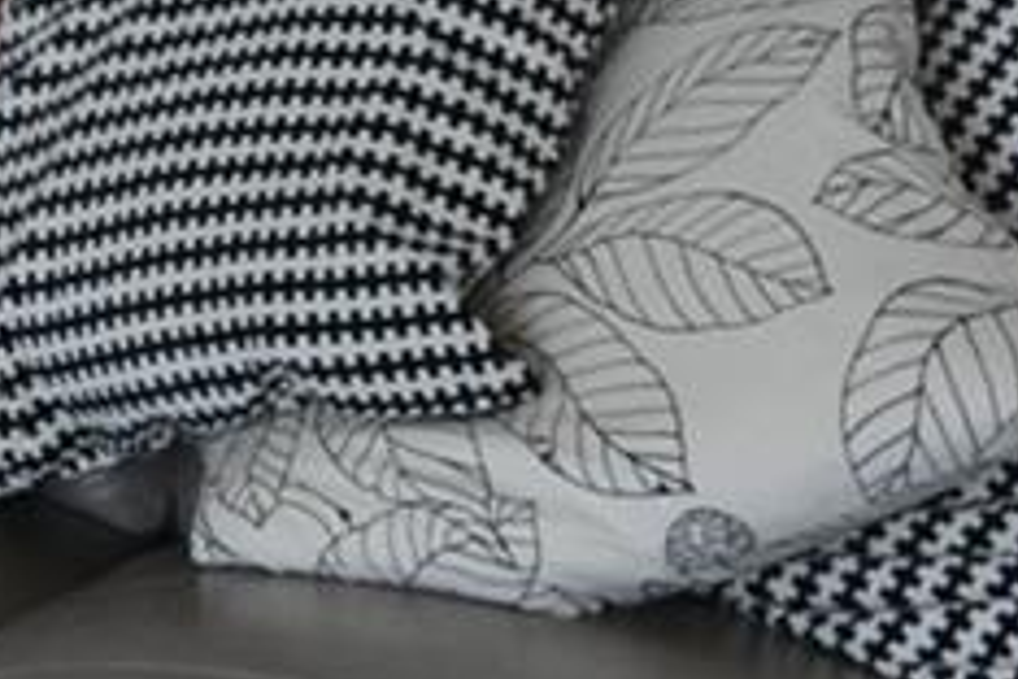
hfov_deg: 8.5
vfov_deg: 5.8
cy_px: -1162
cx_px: -1283
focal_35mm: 226
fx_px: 6390
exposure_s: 1/125
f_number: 5.6
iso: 320
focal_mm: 22
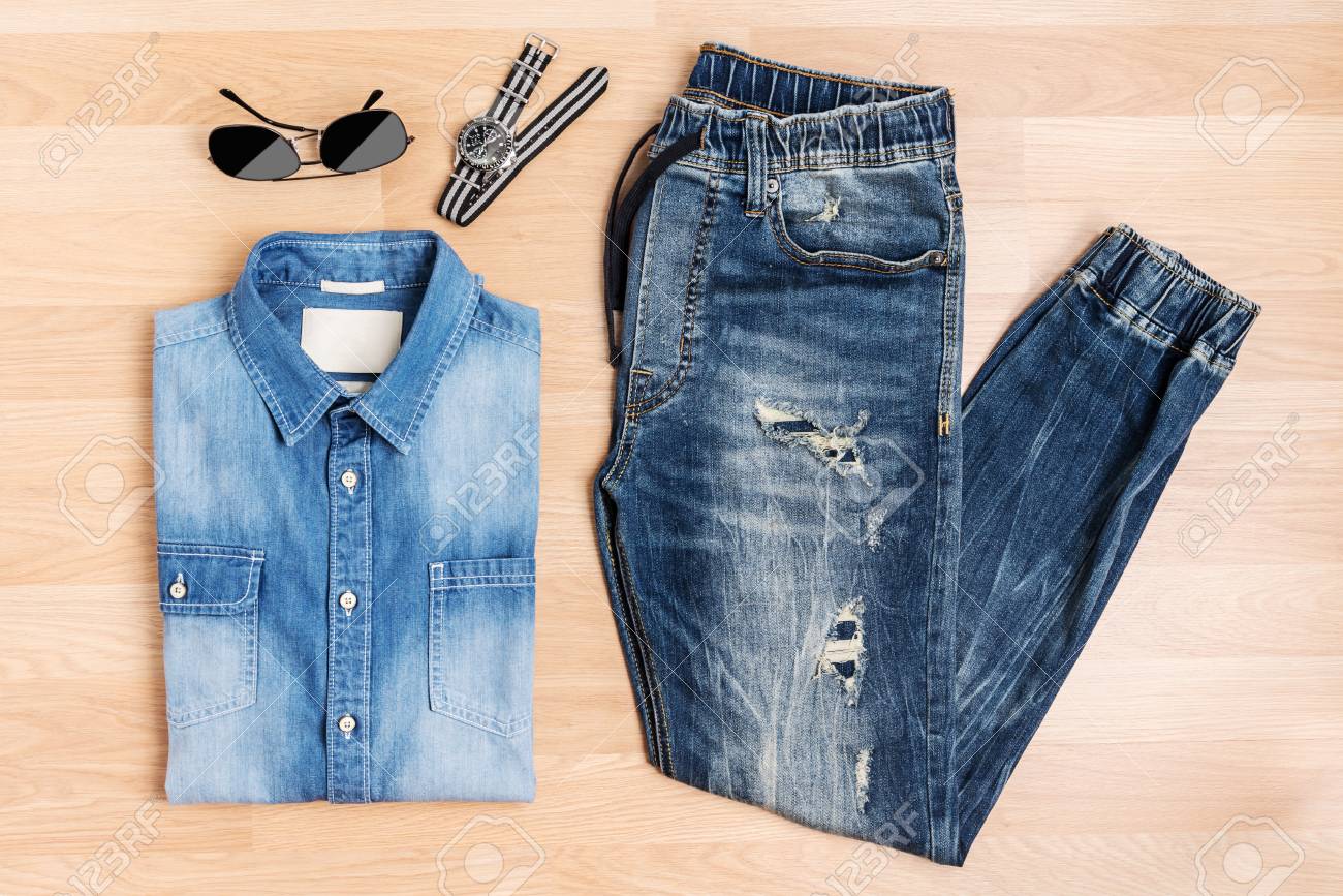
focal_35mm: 46
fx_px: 1716
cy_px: 448
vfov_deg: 29.3
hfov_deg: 42.7
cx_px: 672
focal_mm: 46
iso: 100
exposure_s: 1/60
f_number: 11
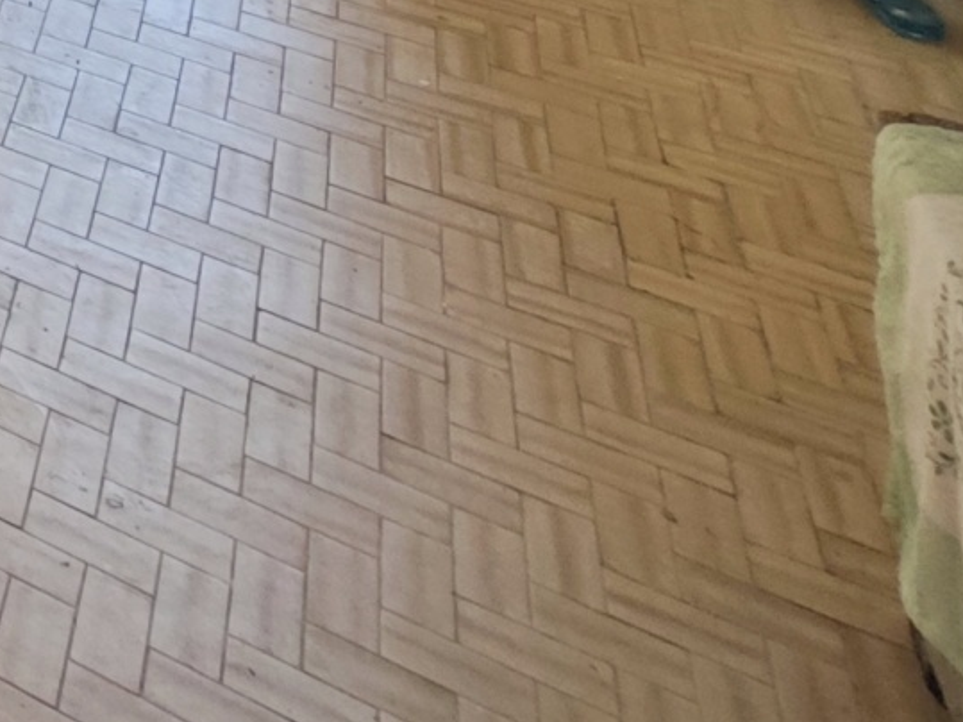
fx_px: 1585
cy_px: -945
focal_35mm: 57
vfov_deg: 15.6
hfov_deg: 20.4
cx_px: -870
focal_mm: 2.03
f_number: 1.8
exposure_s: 1/221
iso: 50
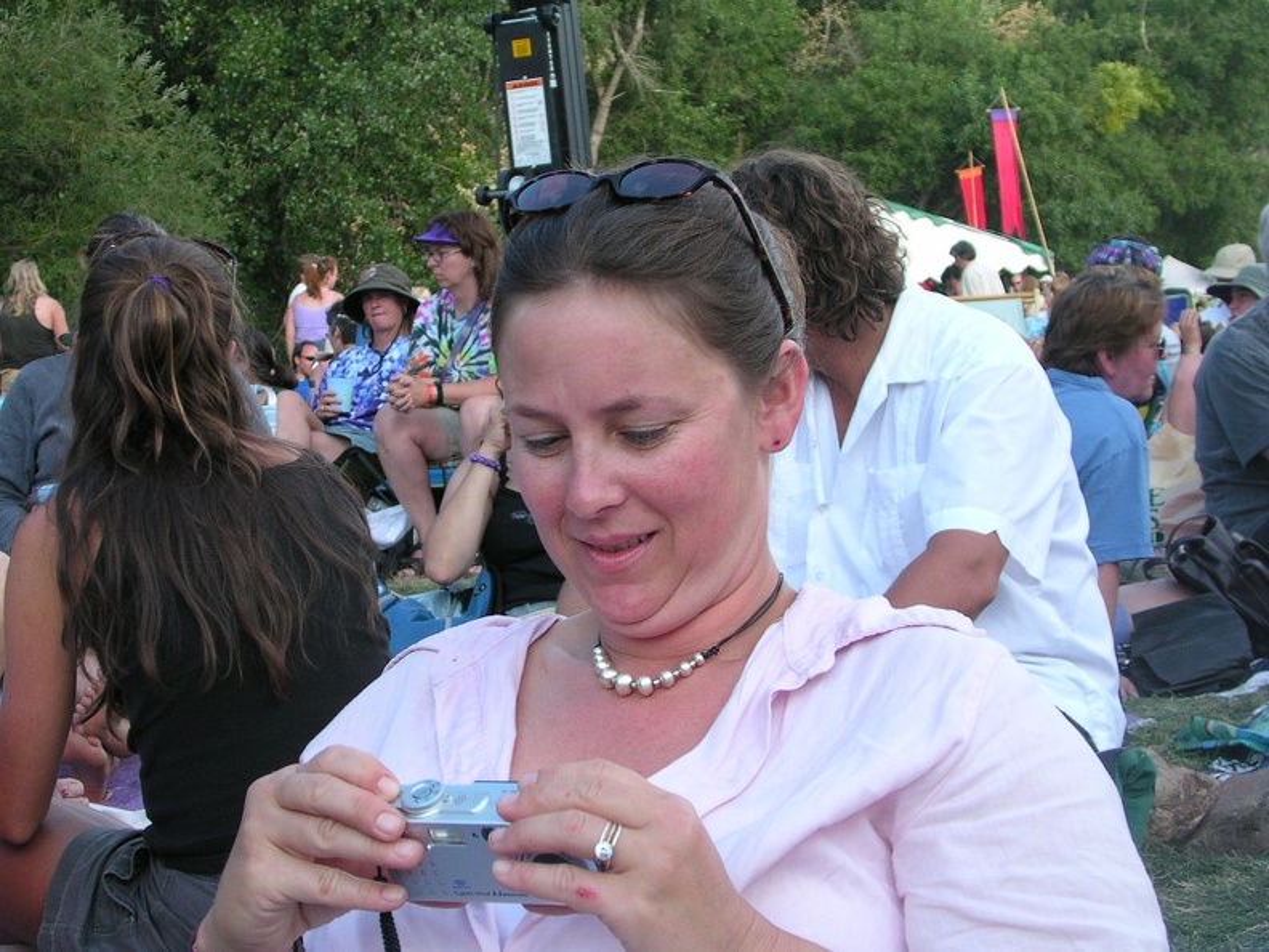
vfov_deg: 21.6
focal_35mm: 68
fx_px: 2493
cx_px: 634
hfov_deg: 28.6
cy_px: 476
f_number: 3.7
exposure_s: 1/90.6
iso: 100
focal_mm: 10.4
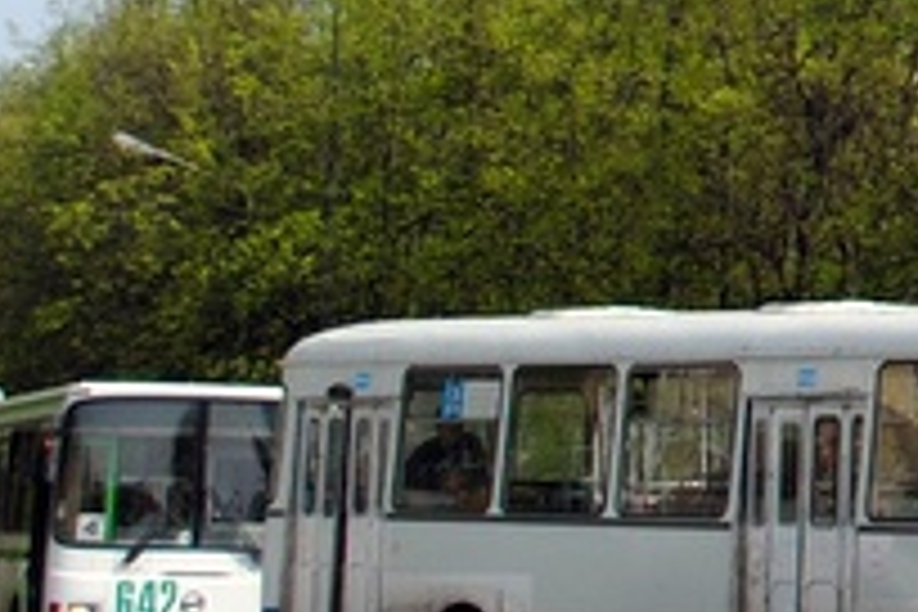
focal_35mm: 166
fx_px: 4233
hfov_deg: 11.0
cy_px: -576
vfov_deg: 7.9
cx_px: 1953
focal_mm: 22
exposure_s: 1/800
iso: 200
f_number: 5.6
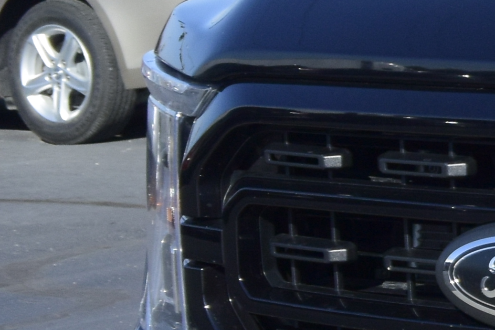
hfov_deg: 8.4
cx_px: 1216
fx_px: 3052
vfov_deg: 6.2
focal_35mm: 222
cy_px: 254
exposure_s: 1/640
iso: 160
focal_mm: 16.5
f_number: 4.5
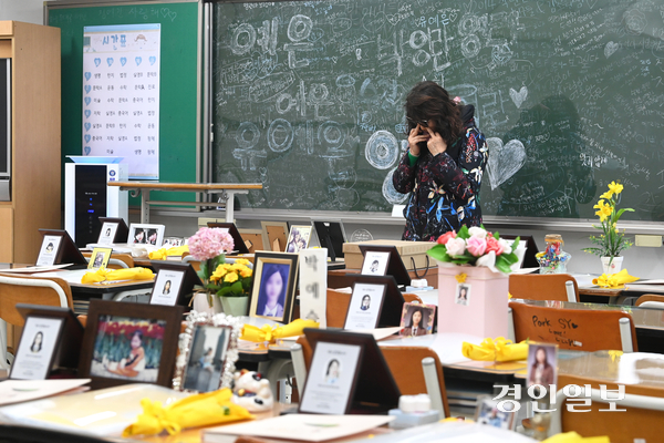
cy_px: 222
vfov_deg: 16.7
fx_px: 1512
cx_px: 332
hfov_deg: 24.8
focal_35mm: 82
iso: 3200
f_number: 7.1
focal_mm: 82
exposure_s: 1/200
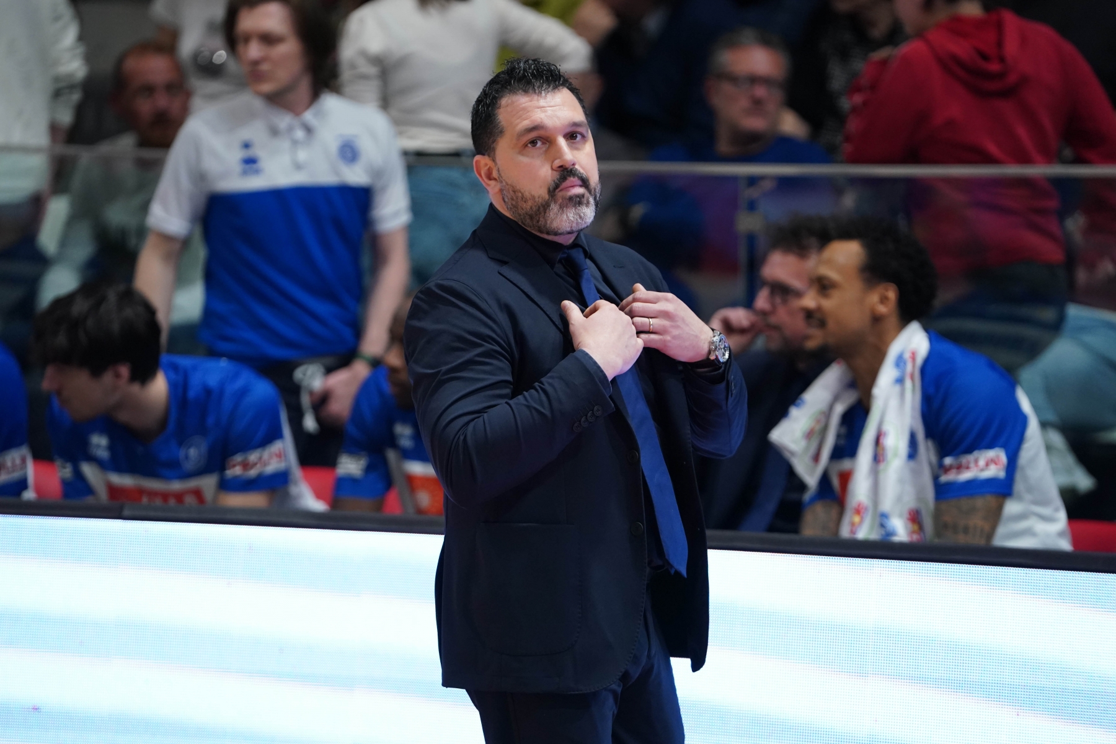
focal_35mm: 200
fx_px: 6200
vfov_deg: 6.9
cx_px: 558
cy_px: 372
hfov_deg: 10.3
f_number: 3.5
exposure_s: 1/1250
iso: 3200
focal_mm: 200
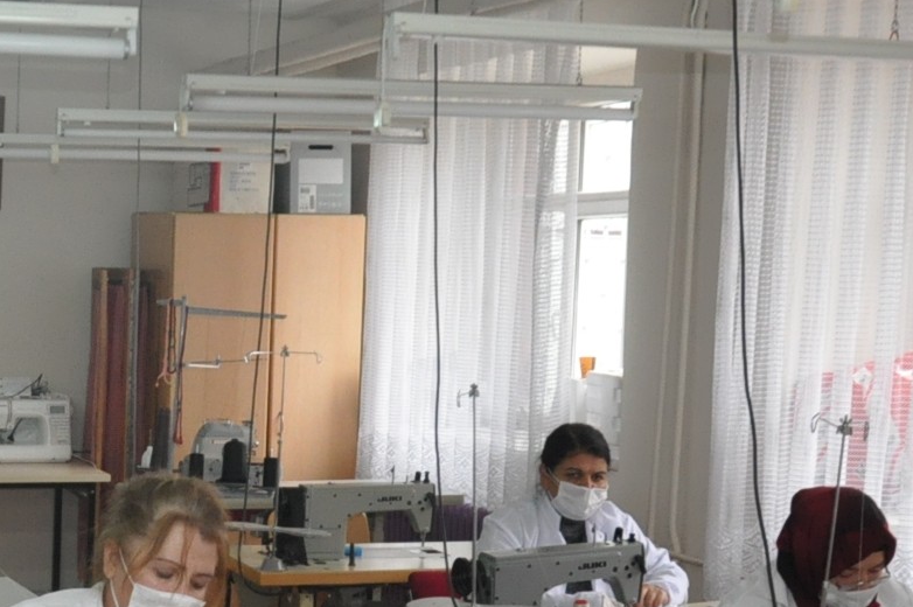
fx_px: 1875
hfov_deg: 26.3
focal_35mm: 74
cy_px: 509
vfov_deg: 18.2
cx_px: 55
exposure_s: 1/200
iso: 2000
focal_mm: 18
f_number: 5
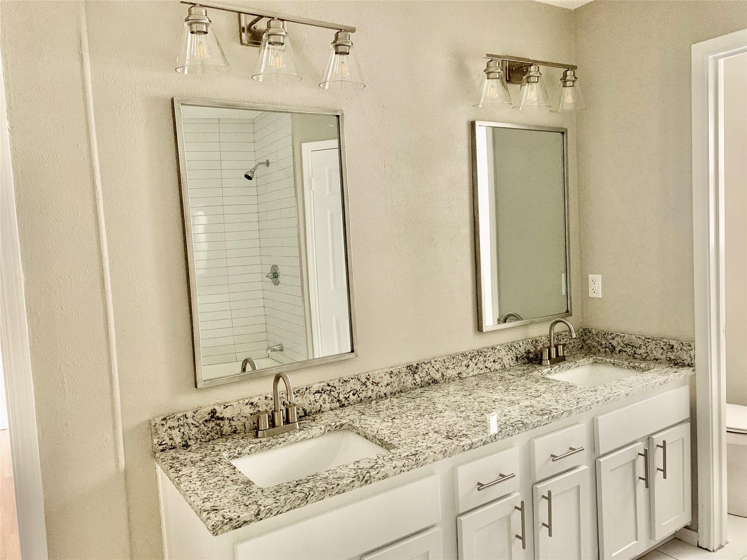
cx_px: 374
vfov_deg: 53.1
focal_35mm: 26
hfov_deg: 67.3
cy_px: 280
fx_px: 561
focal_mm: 4.25
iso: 640
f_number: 1.8
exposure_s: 1/30
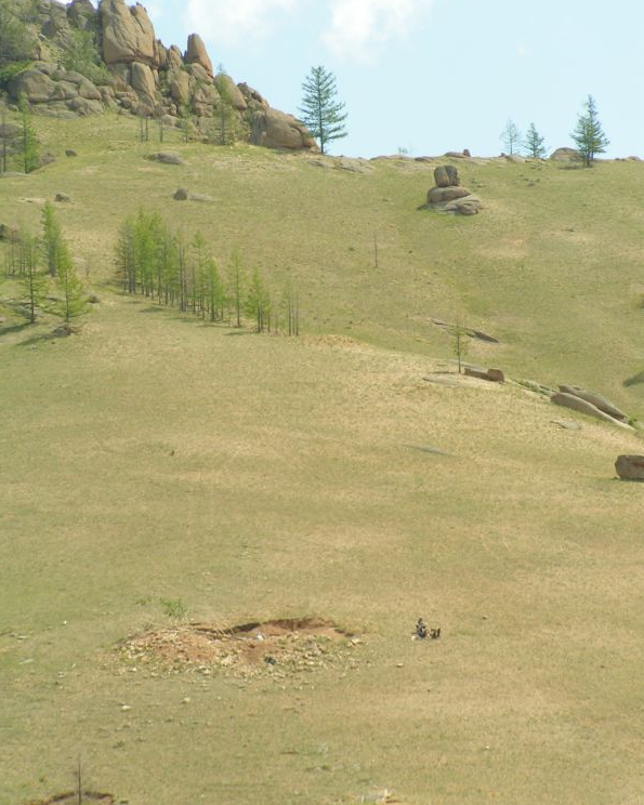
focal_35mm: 189
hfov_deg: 8.2
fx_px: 4504
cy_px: 422
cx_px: 321
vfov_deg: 10.2
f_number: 5.6
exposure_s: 1/400
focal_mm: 27.5
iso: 50
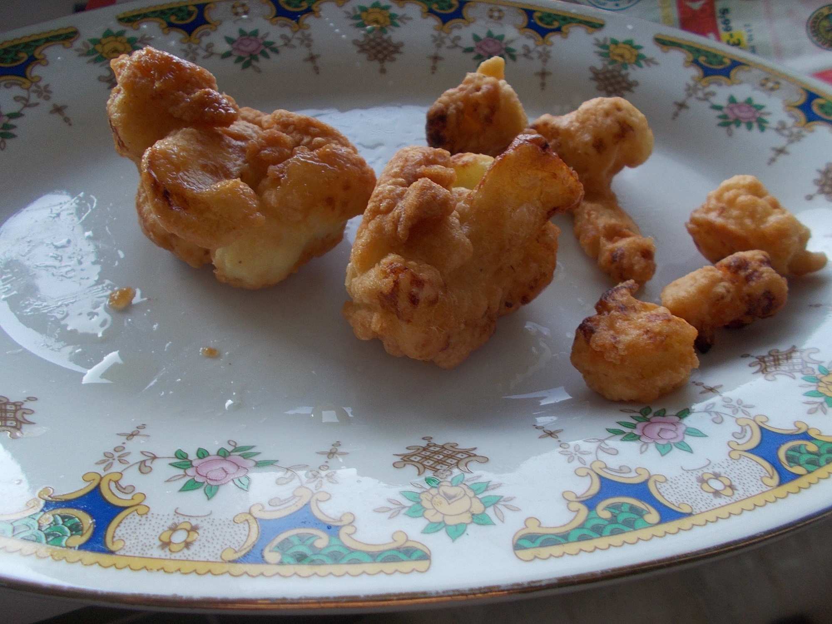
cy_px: 312
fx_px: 625
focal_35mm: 26
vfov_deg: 53.1
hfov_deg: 67.3
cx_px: 416
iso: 125
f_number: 3.2
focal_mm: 4.6
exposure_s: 1/25
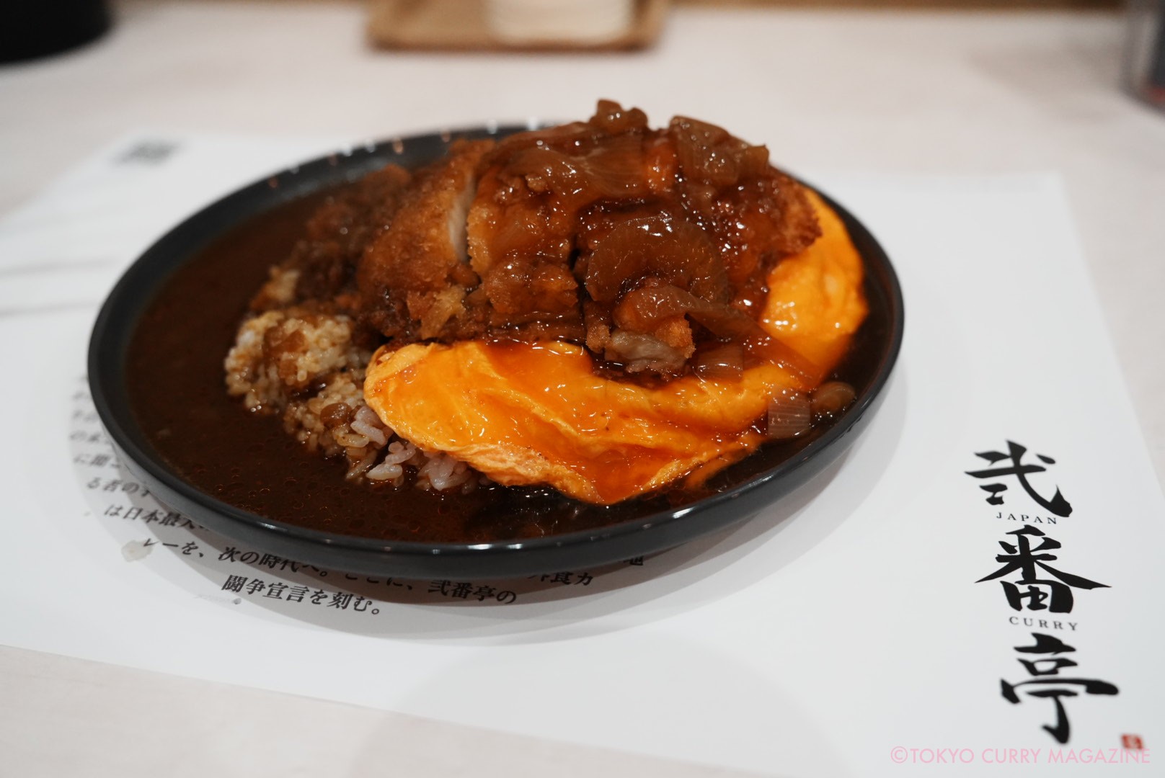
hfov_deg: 57.2
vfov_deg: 40.0
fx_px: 1069
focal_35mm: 33
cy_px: 389
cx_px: 582
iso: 4000
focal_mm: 33
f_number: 4
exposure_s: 1/400
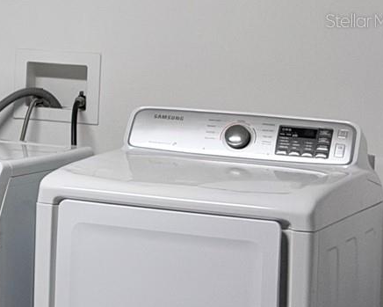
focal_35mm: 172
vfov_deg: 8.9
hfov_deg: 10.6
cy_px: 20
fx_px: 1950
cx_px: -294
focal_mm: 6.76
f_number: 1.78
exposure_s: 1/120
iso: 250
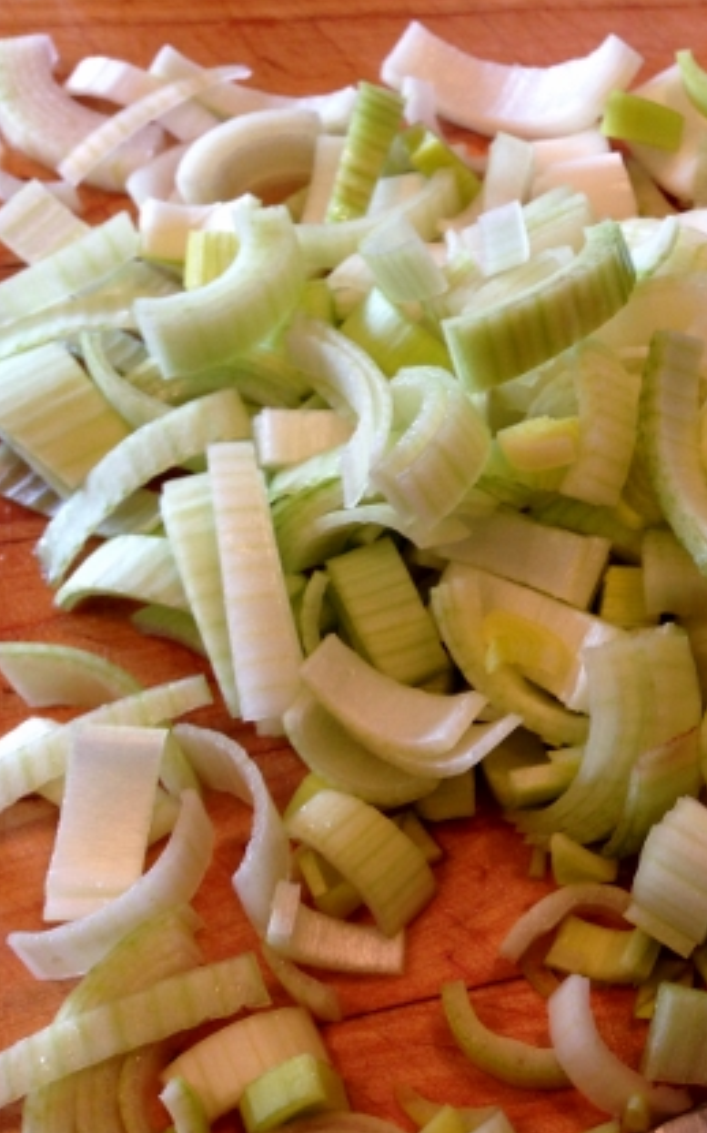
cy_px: 521
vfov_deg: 37.5
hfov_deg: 22.7
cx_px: 764
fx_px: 1666
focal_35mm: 54
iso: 50
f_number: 2.4
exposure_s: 1/30
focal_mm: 4.12
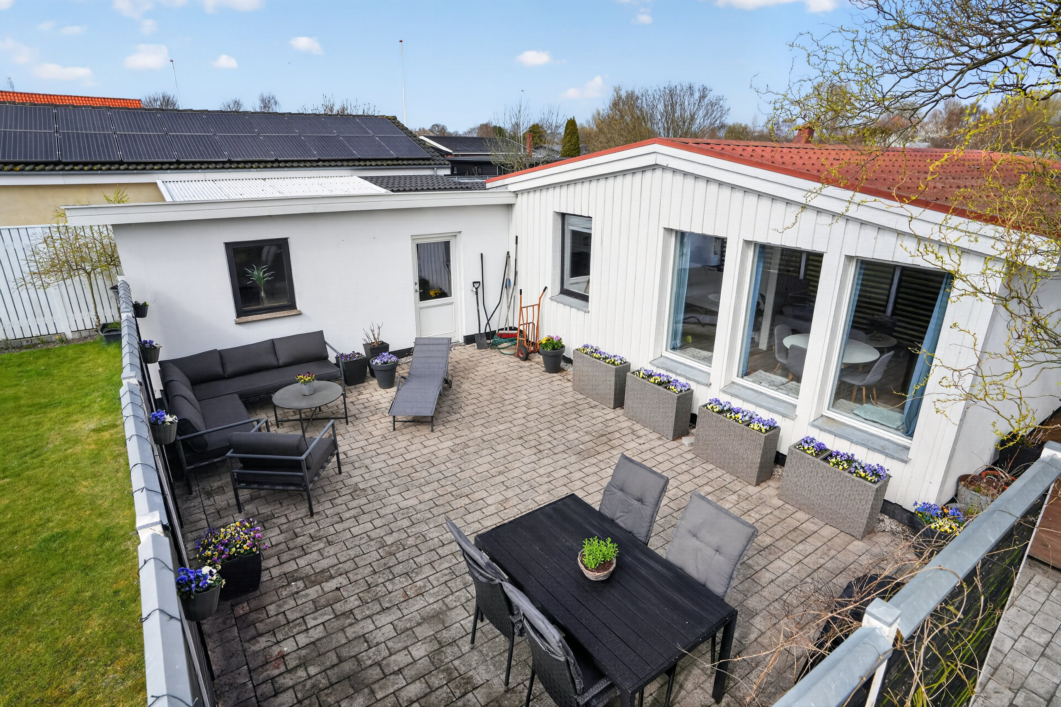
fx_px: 560
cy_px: 354
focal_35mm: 19
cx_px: 530
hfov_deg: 86.9
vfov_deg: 64.5
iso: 400
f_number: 4
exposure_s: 1/2500
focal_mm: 19
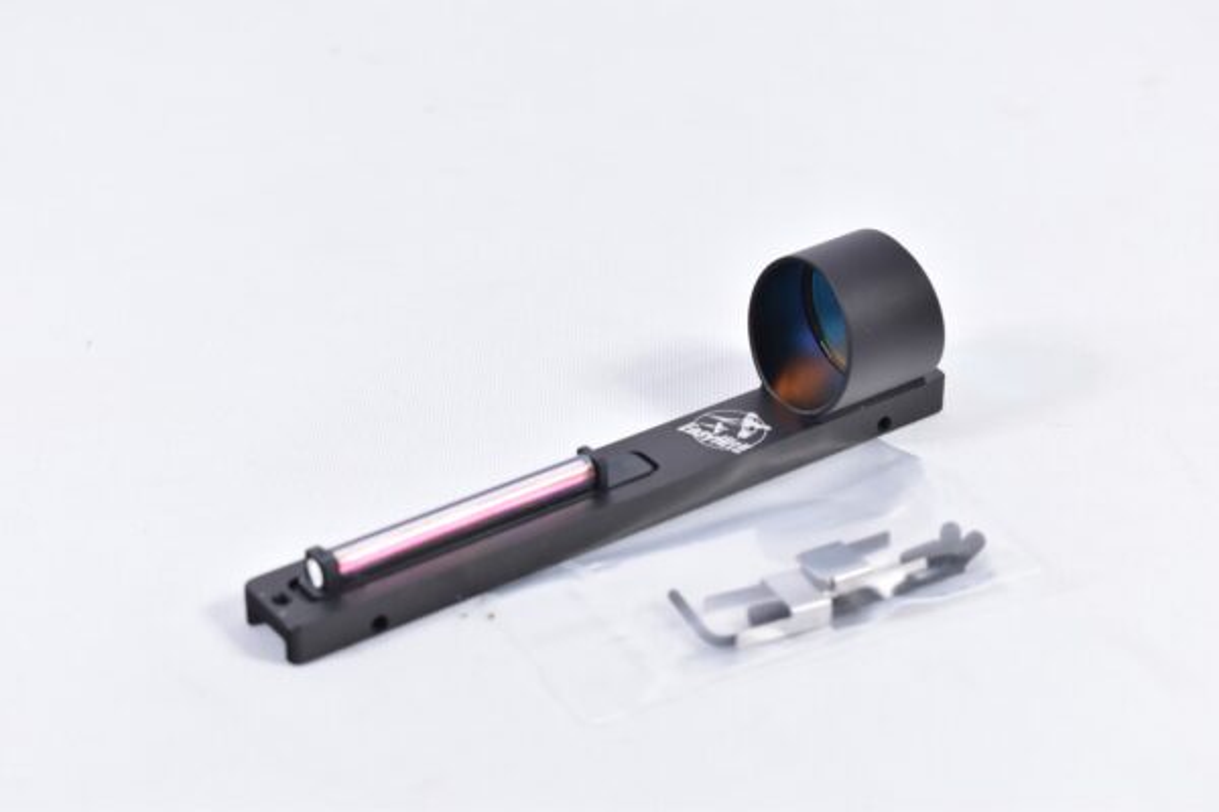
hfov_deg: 24.6
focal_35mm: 82
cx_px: 610
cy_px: 406
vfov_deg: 16.6
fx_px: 2793
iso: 640
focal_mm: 55
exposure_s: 1/50
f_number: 5.6
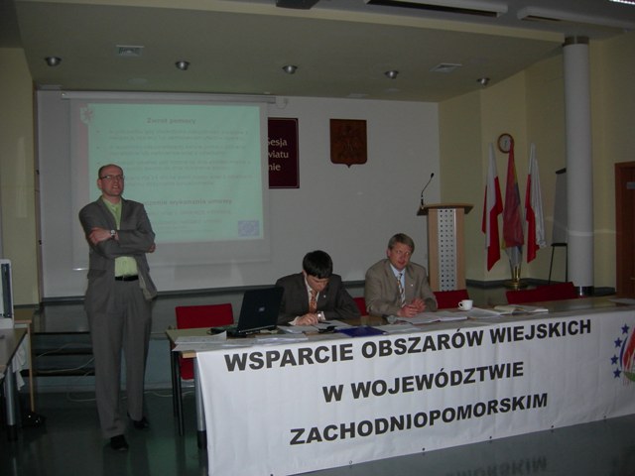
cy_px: 238
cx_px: 318
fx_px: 660
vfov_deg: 39.7
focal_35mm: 36
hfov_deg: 51.4
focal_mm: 7.5
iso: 155
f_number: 2.7
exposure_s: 1/60.1
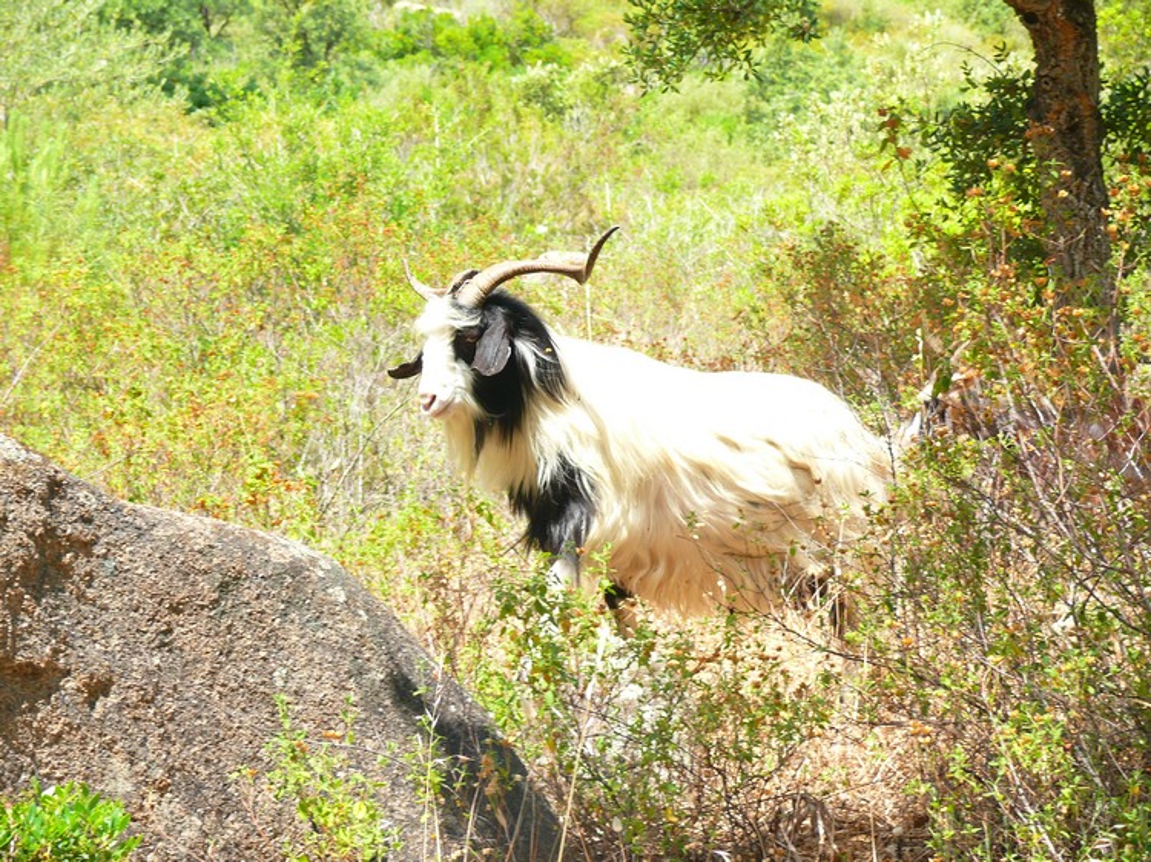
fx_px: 3324
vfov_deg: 14.8
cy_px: 431
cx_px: 576
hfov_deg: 19.6
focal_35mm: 100
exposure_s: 1/80
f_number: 3.2
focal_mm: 21.2
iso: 100
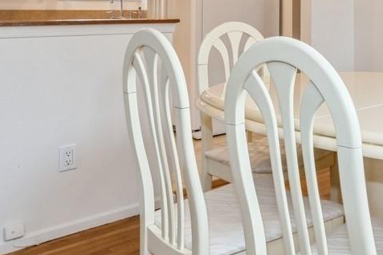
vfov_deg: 27.0
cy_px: -3
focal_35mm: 47
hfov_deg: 35.3
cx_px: 430
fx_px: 500
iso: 400
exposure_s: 1/15
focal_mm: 14
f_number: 11
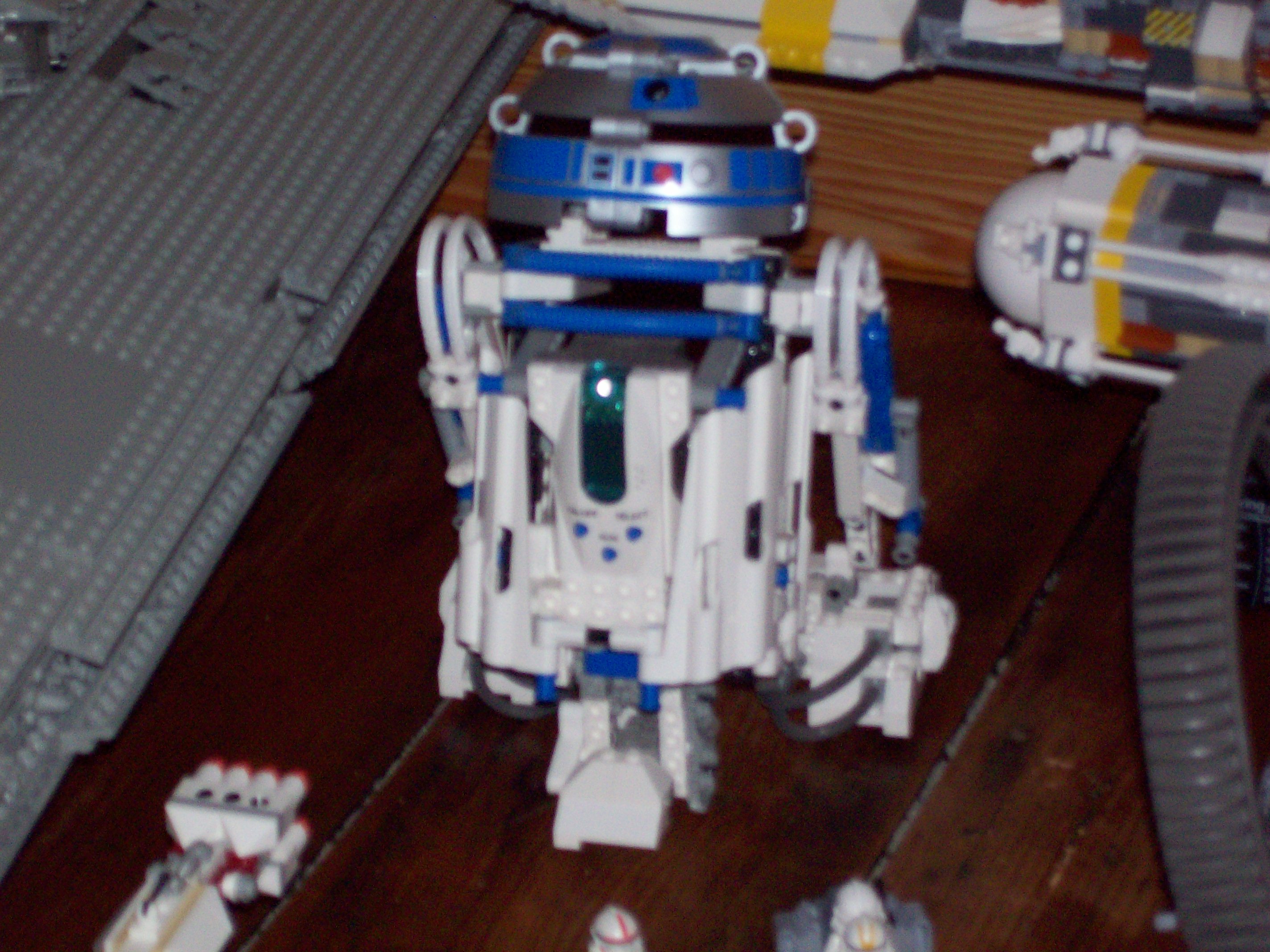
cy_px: 476
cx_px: 635
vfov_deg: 13.7
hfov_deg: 18.2
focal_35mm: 108
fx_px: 3961
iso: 140
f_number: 4.8
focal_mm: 18
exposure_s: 1/125
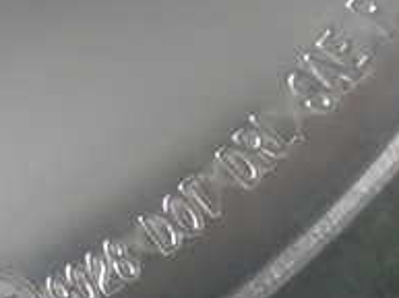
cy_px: 147
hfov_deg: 14.5
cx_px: -12
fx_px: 1542
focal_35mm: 134
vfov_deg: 11.0
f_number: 2.9
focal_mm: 7.86
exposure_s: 1/160
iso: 800
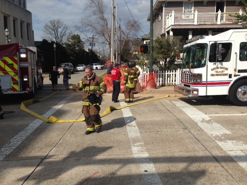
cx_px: 135
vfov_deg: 38.6
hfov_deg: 50.1
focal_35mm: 37
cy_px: 100
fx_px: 264
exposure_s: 1/2857
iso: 50
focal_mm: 4.12
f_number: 2.4
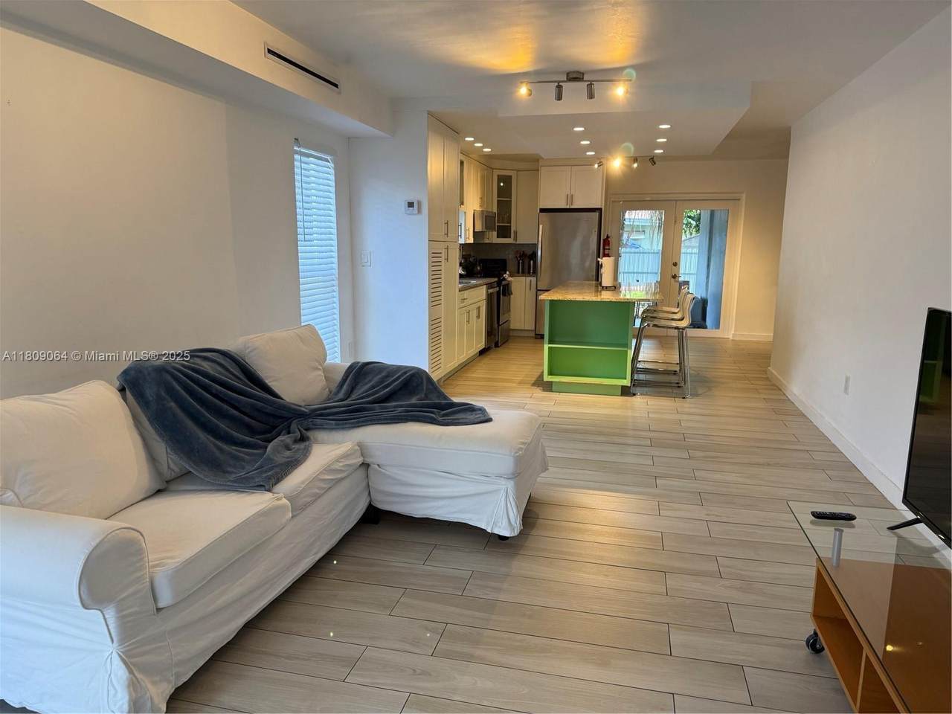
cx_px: 476
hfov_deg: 71.6
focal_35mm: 24
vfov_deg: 56.8
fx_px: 660
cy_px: 357
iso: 125
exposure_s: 1/120
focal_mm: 6.76
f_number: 1.78
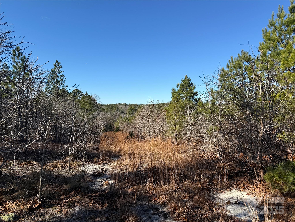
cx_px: 148
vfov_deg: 56.8
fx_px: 205
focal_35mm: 24
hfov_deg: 71.6
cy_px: 111
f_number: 1.78
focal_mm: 6.76
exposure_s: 1/3584
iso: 80
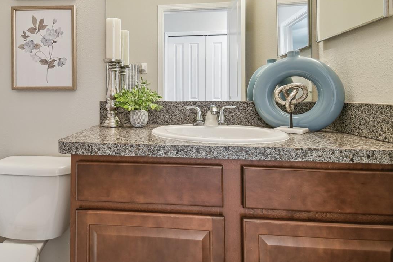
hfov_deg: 77.2
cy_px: 102
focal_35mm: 22
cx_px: 147
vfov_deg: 56.7
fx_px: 240
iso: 100
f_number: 7.1
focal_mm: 10
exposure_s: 1.6
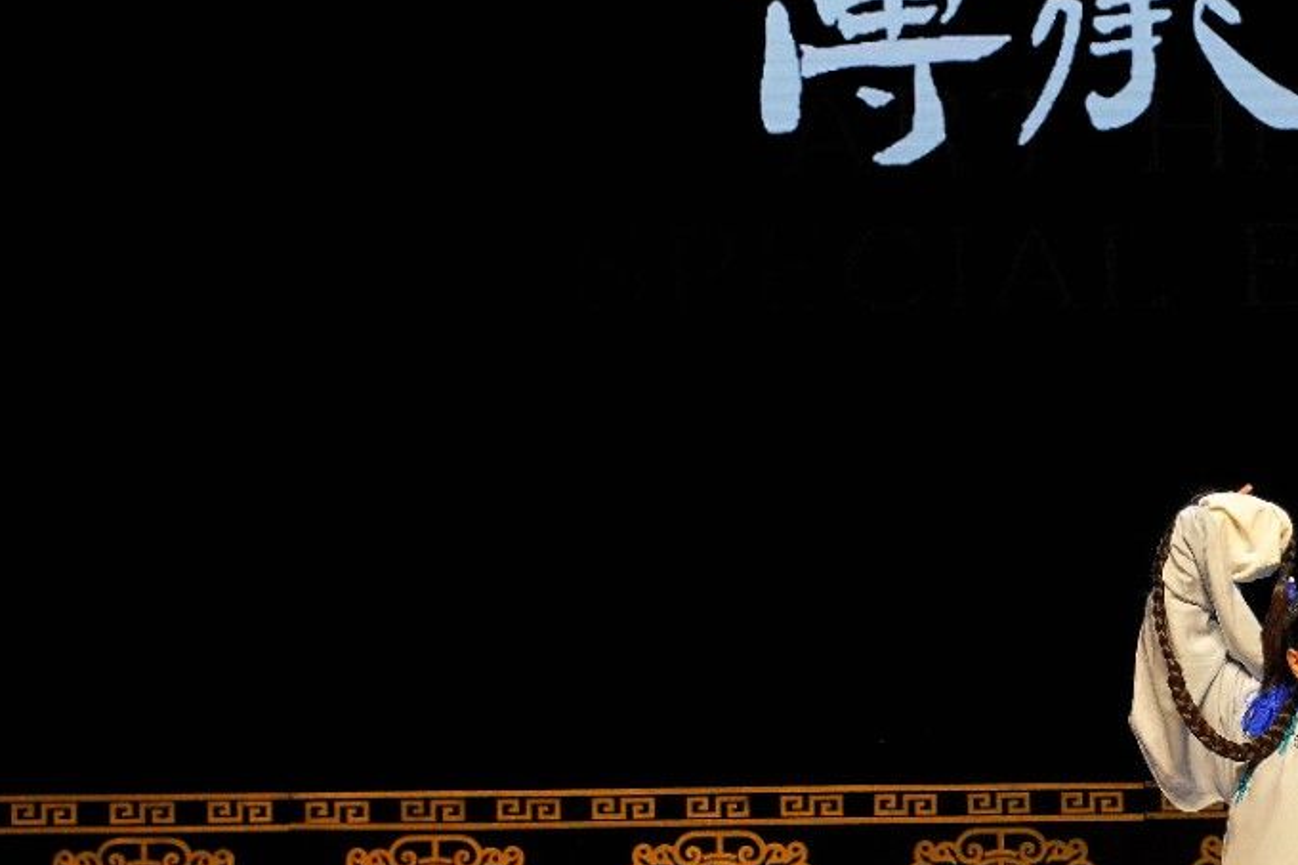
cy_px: 564
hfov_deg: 9.7
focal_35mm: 210
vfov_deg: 6.5
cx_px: 1325
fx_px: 7569
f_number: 9
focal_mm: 102
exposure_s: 1/160
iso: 1250
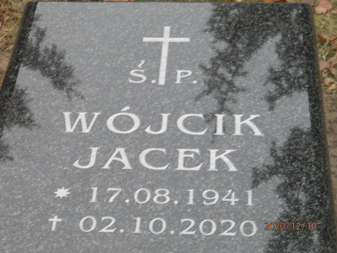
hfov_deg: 18.5
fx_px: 1032
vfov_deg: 14.0
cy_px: 126
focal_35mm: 106
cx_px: 168
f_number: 4.5
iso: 400
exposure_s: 1/20
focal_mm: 19
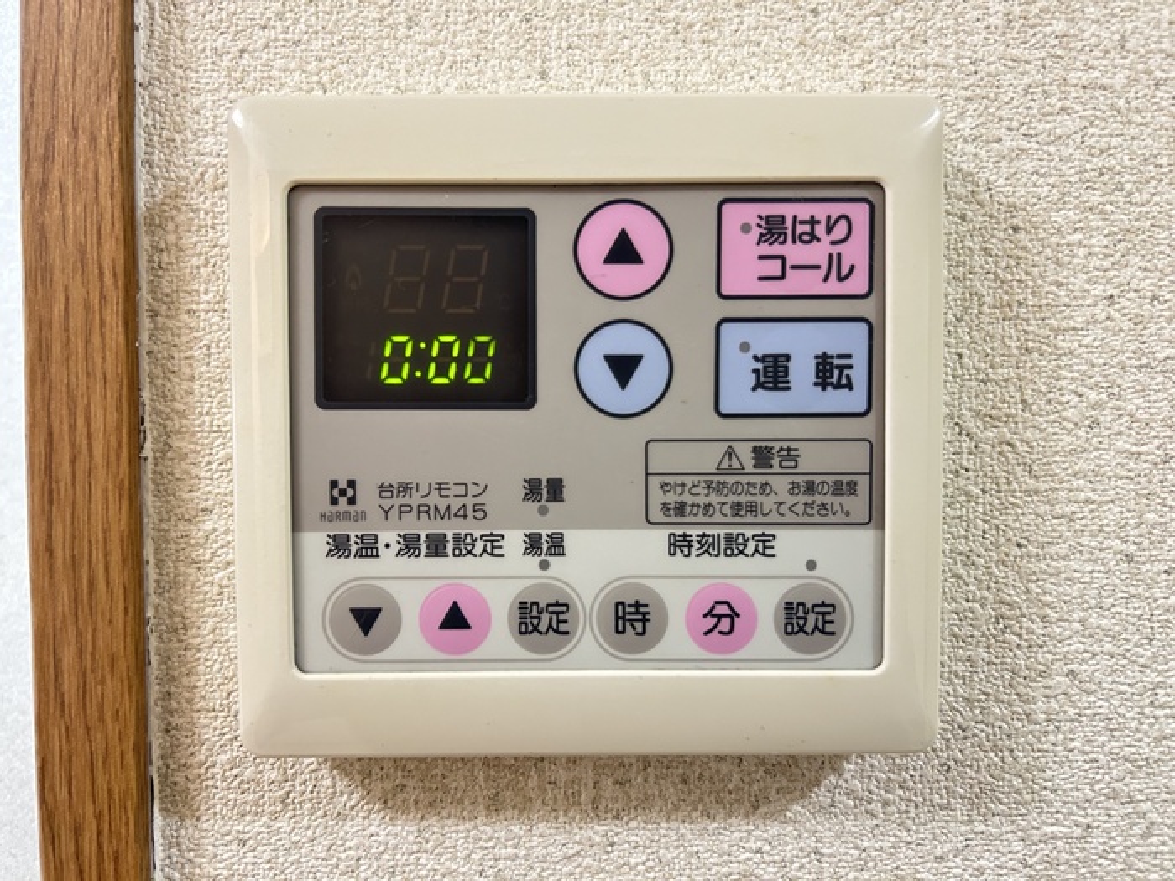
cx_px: 588
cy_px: 440
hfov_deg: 67.3
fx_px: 883
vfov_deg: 53.1
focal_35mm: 26
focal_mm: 5.7
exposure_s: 1/60
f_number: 1.5
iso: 320
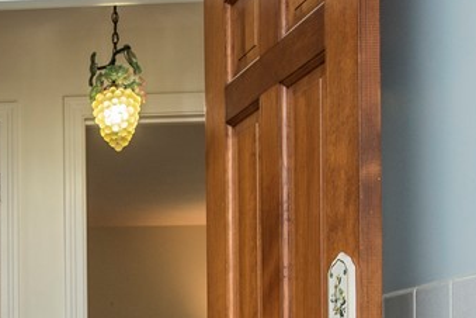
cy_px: 388
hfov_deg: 27.7
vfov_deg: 19.9
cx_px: -89
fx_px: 846
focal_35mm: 64
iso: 400
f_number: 5.6
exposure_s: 1/50
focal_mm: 20
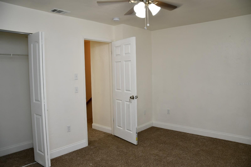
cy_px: 84
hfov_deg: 67.4
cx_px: 126
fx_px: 188
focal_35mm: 27
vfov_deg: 47.9
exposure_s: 1/60
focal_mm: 18
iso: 280
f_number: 4
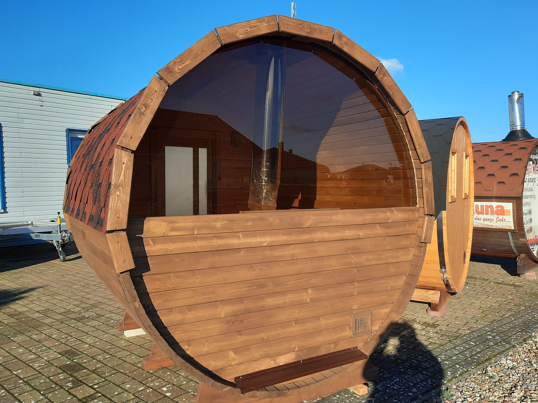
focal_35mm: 28
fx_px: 435
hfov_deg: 63.4
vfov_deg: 49.7
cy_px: 212
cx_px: 276
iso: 32
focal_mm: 4.6
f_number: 2
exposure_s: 1/1042
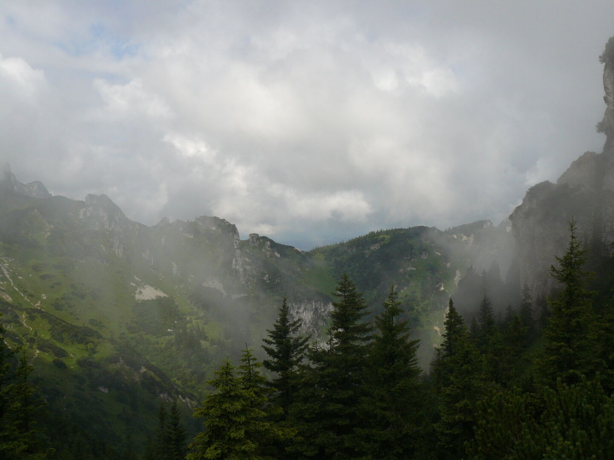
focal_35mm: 36
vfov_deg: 39.7
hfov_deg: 51.4
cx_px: 307
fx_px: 639
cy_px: 230
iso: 100
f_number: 6.3
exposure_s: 1/400
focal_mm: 6
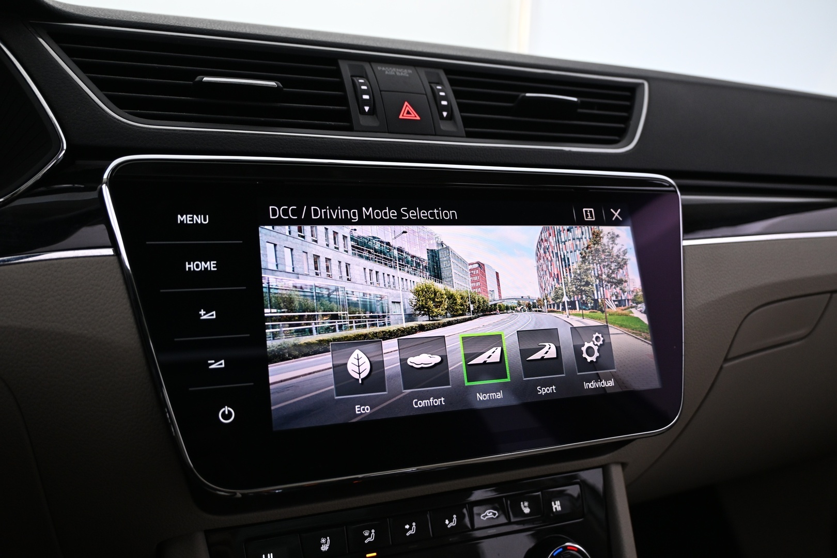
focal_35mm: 30
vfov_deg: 43.6
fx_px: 697
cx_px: 418
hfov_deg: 61.9
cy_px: 279
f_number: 4
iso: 900
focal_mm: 20
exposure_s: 1/30
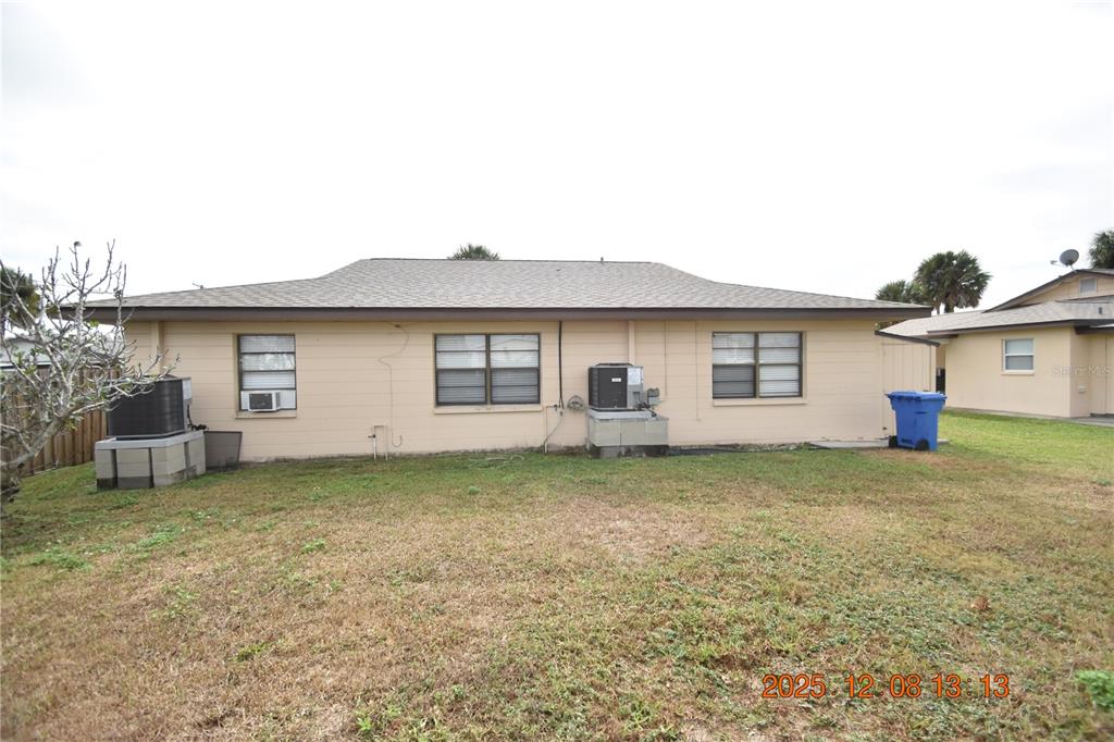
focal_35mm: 15
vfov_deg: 77.3
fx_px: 464
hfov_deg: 100.4
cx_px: 557
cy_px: 371
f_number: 3.5
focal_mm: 10
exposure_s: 1/4000
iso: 800
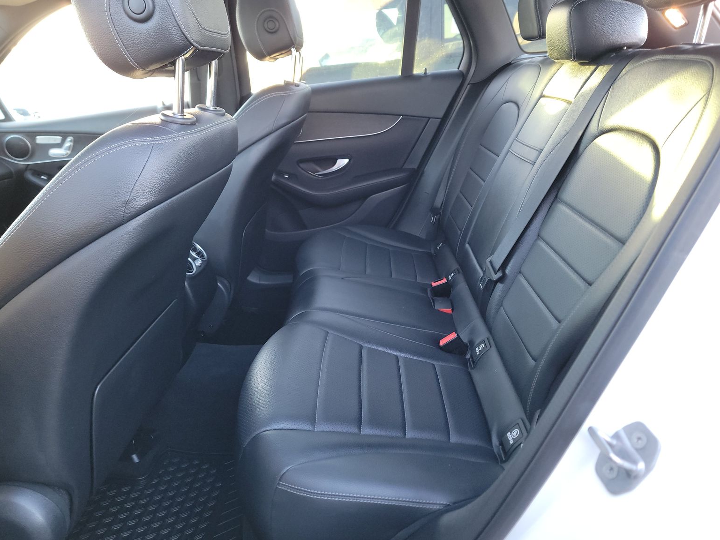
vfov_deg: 54.9
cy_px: 273
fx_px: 520
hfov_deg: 69.4
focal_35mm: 25
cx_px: 359
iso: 596
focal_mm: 6.7
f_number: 1.8
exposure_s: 1/59
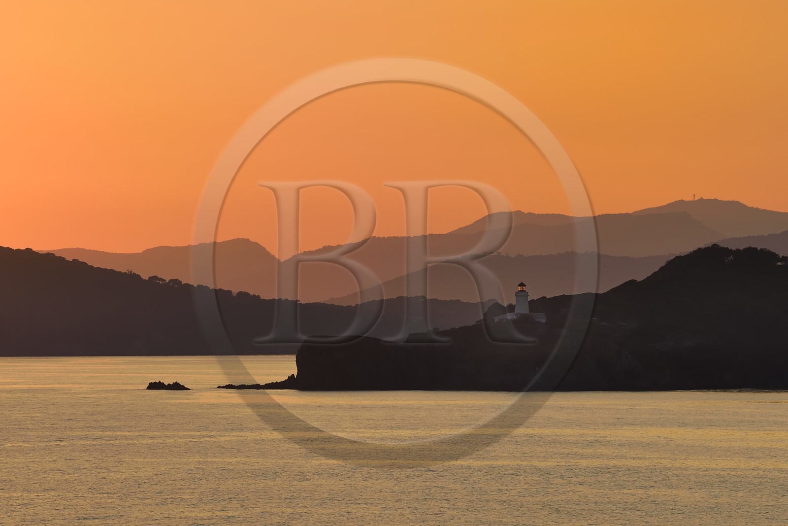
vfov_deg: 6.9
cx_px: 394
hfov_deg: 10.3
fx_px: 4378
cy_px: 263
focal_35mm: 200
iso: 200
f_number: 6.3
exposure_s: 1/400
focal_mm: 200
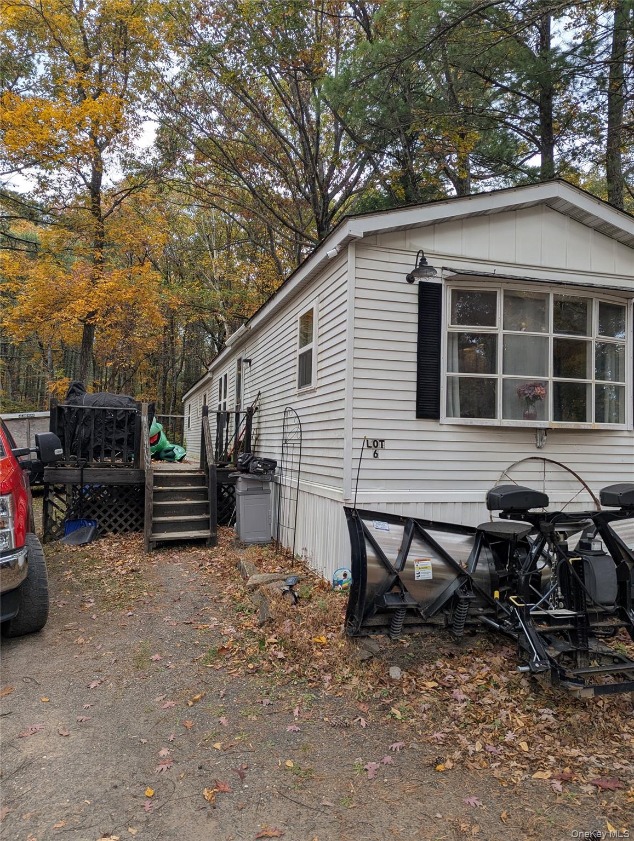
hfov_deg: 56.9
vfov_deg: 71.5
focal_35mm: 24
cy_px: 420
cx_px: 317
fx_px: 584
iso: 35
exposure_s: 1/252
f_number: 1.85
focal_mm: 6.81
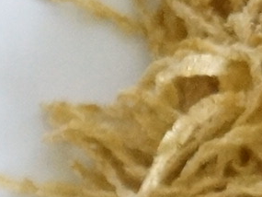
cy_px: 263
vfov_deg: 2.2
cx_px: 796
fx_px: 5150
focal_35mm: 680
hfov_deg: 2.9
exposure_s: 1/100
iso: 2500
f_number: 5.6
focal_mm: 55
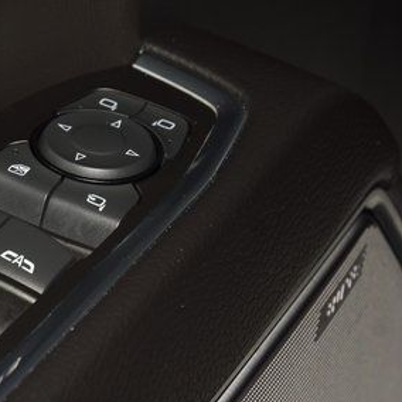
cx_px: -30
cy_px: 257
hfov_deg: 8.6
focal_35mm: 201
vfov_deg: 8.7
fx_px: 2641
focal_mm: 70
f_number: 8
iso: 100
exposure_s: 1/125
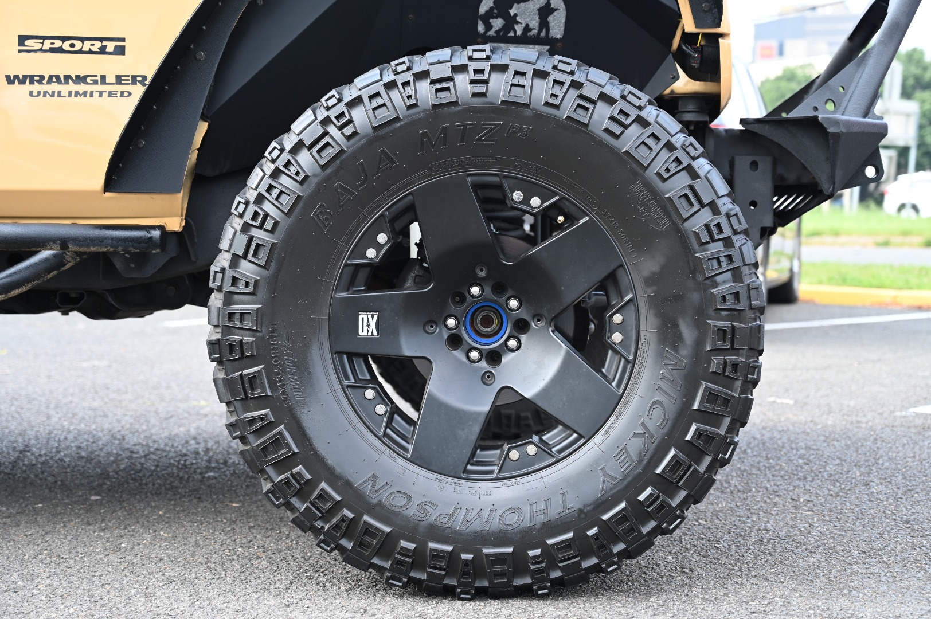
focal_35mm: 53
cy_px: 310
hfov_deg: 37.5
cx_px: 466
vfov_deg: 25.5
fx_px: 1369
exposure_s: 1/250
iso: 400
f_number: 4
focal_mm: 53
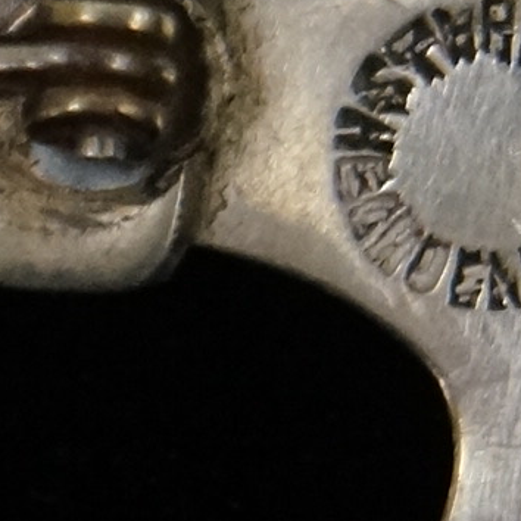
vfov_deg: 3.6
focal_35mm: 484
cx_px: -87
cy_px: -4
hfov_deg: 3.6
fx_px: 8240
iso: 2000
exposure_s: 1/100
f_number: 5.6
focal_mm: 55
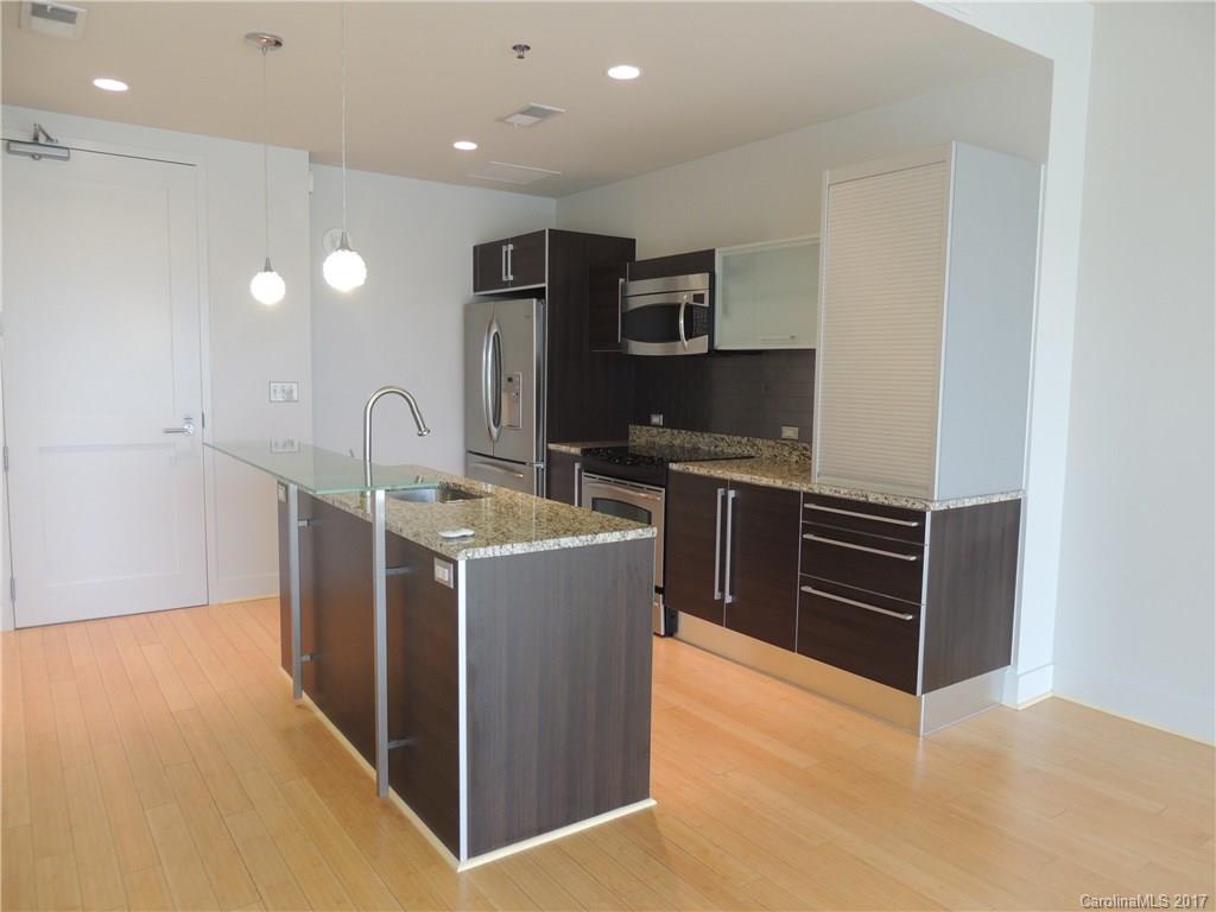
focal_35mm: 24
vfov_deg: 56.8
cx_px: 608
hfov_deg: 71.6
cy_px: 456
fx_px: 843
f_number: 3
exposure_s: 1/30
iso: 200
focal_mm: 4.3
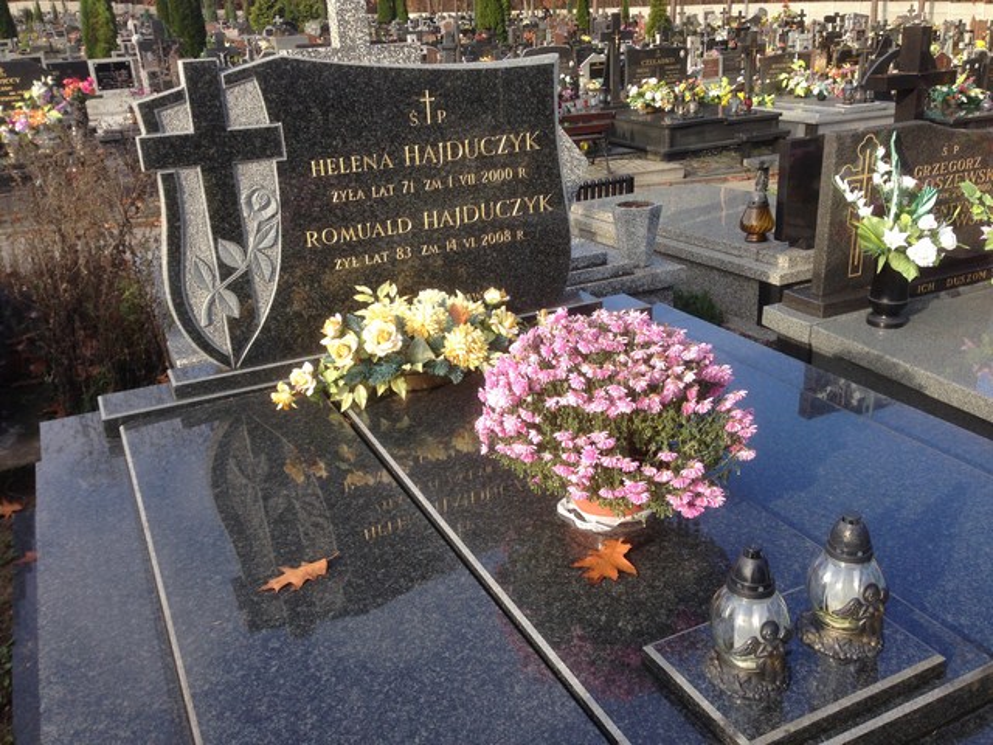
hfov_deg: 55.4
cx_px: 496
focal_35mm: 33
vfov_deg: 42.9
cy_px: 372
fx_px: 947
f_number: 2.4
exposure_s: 1/311
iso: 50
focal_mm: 4.12
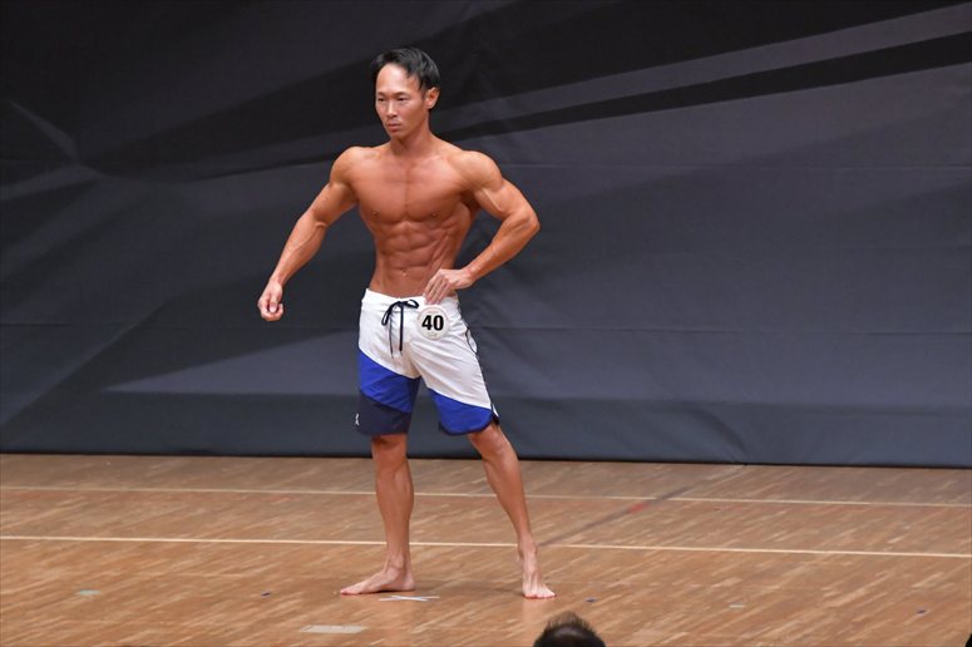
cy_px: 324
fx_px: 8096
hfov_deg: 6.9
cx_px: 486
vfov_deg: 4.6
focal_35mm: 300
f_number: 5.6
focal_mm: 200
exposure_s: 1/400
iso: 6400
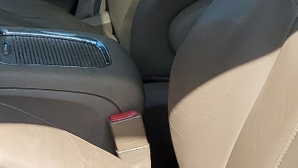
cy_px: 76
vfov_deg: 10.0
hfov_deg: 17.0
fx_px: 956
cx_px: -48
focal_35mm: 121
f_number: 1.5
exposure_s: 1/1111
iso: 50
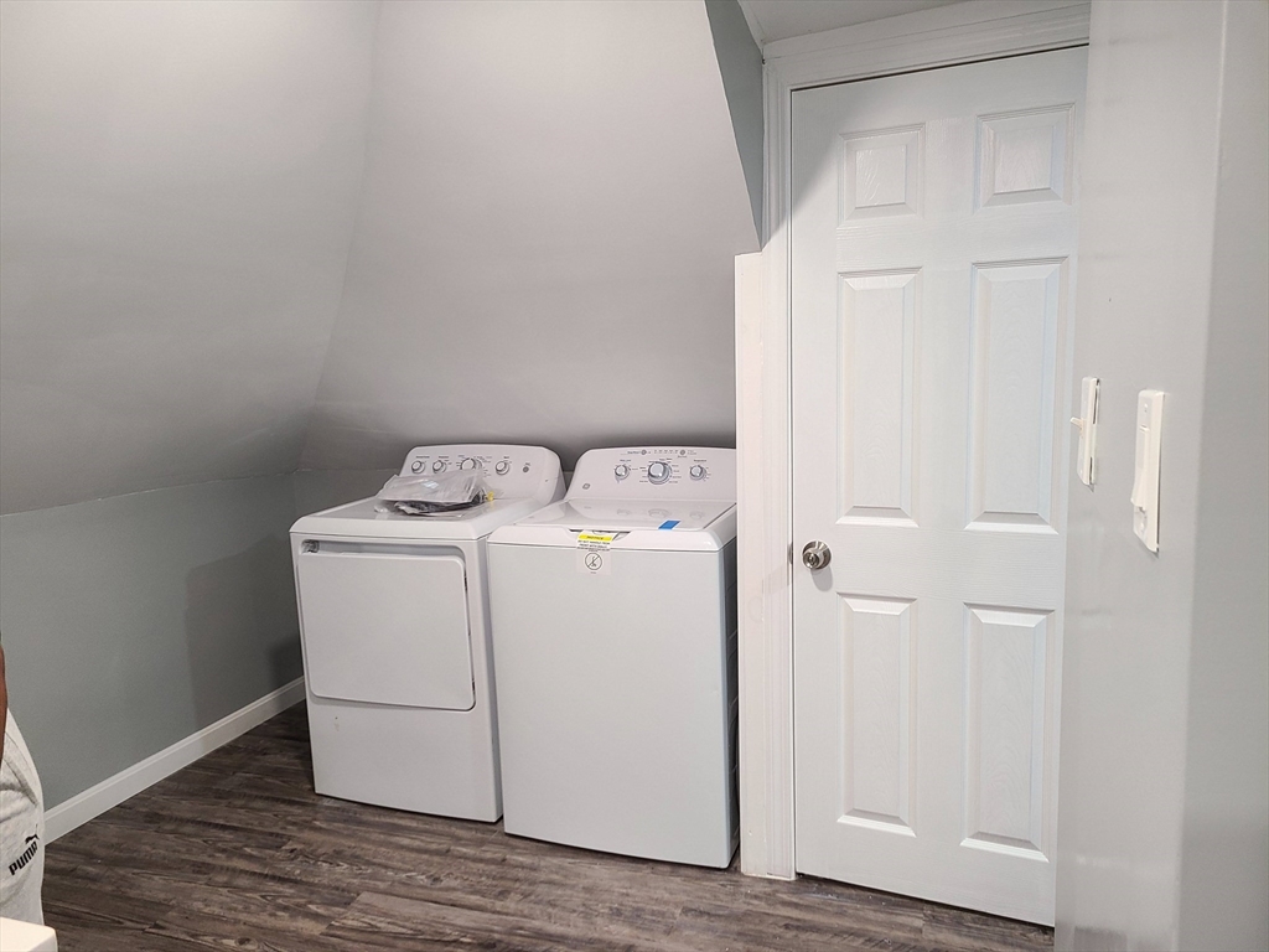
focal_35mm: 26
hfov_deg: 67.3
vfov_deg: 53.1
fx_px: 953
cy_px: 476
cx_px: 634
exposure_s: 1/39
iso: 160
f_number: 1.8
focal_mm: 5.4
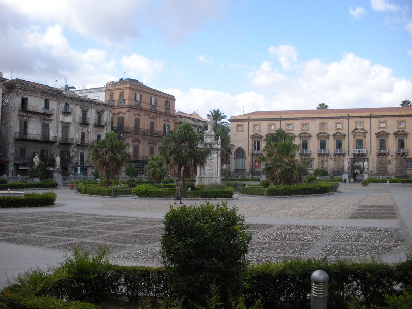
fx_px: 428
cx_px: 206
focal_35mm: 36
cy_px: 154
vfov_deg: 39.7
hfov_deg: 51.4
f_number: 3.5
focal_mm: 6.3
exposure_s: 1/290
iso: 64
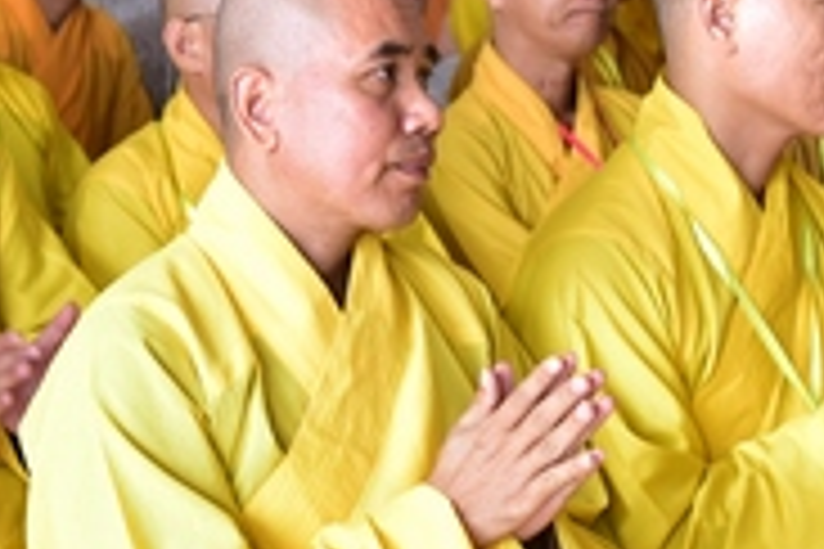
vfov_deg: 10.1
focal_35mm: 135
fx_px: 3090
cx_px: 356
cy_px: 148
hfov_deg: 15.2
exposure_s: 1/100
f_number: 4
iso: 320
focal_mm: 38
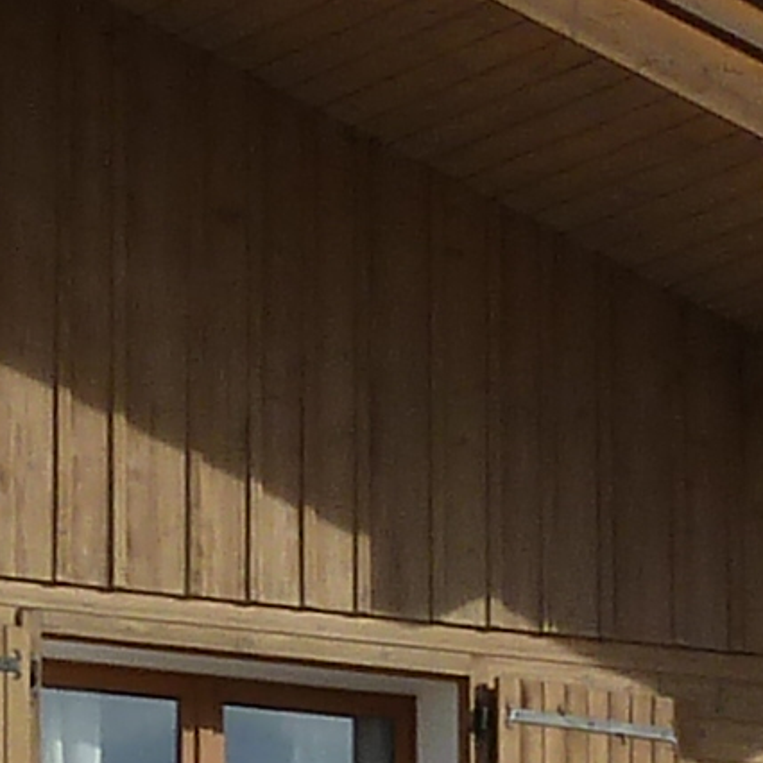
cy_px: 480
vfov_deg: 4.8
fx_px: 9102
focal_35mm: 365
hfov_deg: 4.8
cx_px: 758
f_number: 5.6
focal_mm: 7.3
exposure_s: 1/400
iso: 80
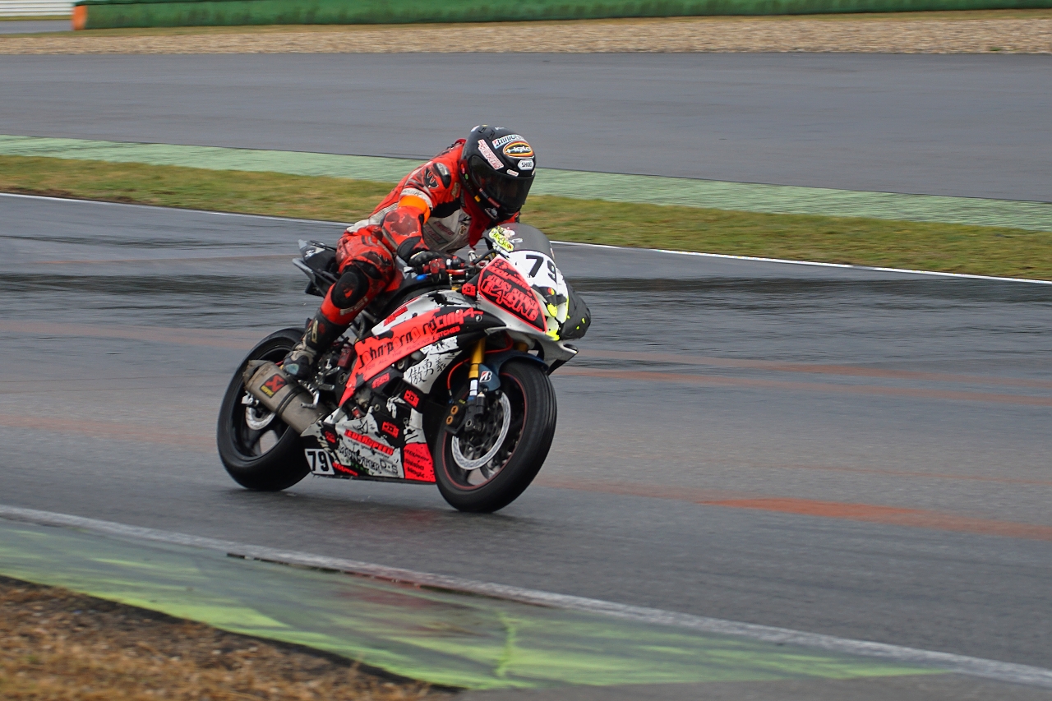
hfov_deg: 13.7
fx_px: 4382
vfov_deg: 9.1
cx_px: 526
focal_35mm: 150
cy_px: 350
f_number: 5.6
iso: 160
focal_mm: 100
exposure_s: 1/320
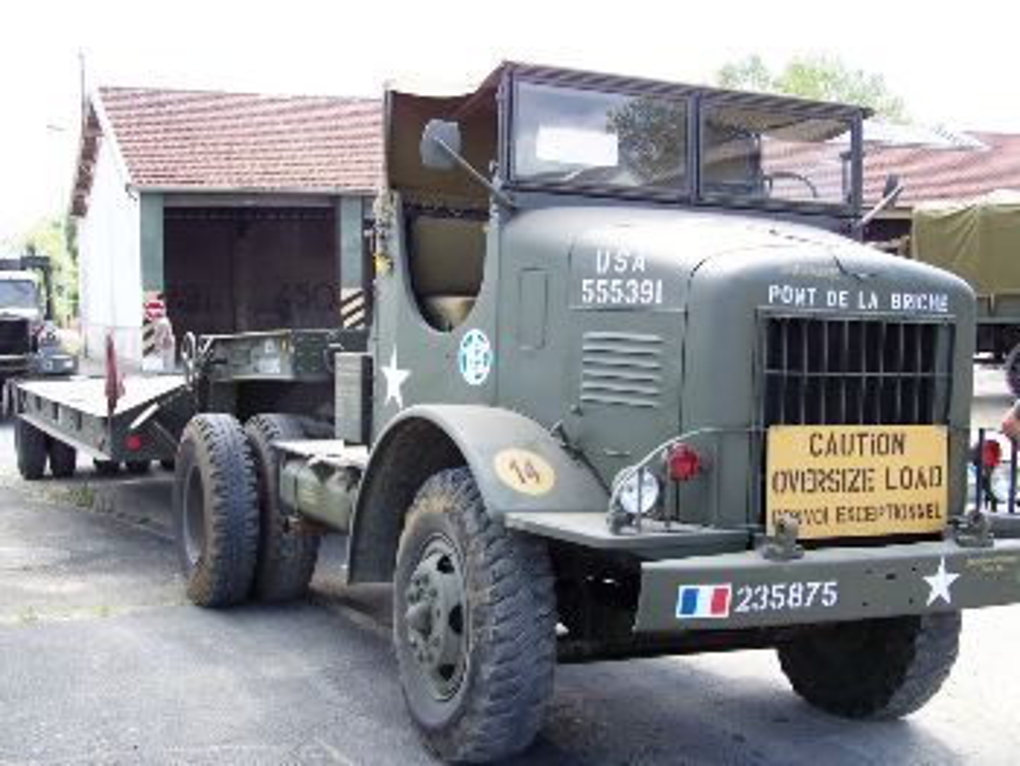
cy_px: 383
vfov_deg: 30.3
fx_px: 1415
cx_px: 510
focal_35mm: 48
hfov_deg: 39.6
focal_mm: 8
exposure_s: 1/160
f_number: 3
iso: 64
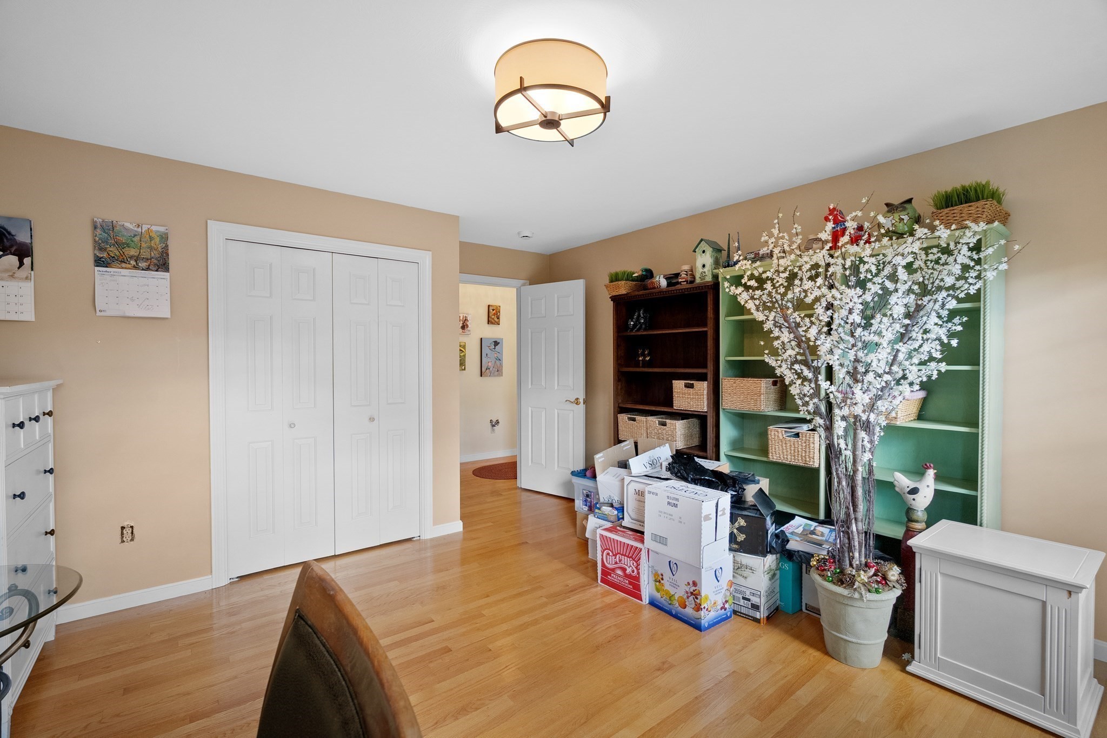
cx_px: 554
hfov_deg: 96.7
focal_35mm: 16
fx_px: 492
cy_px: 369
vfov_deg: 73.7
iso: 320
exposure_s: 1/3
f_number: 8
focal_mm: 16
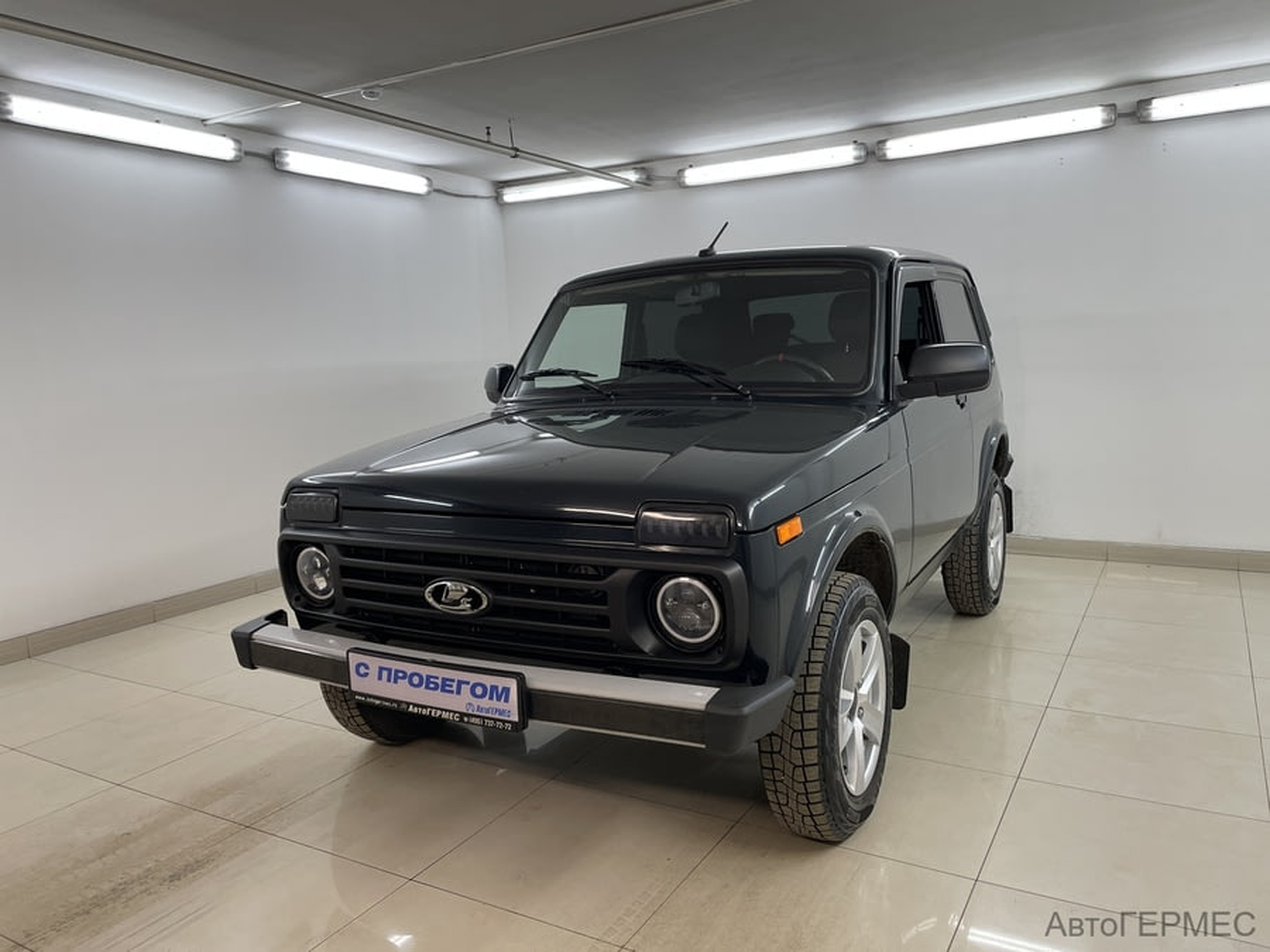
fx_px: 954
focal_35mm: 26
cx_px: 635
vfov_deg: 53.1
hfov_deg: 67.3
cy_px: 476
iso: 50
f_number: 1.6
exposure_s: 1/100
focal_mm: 4.2
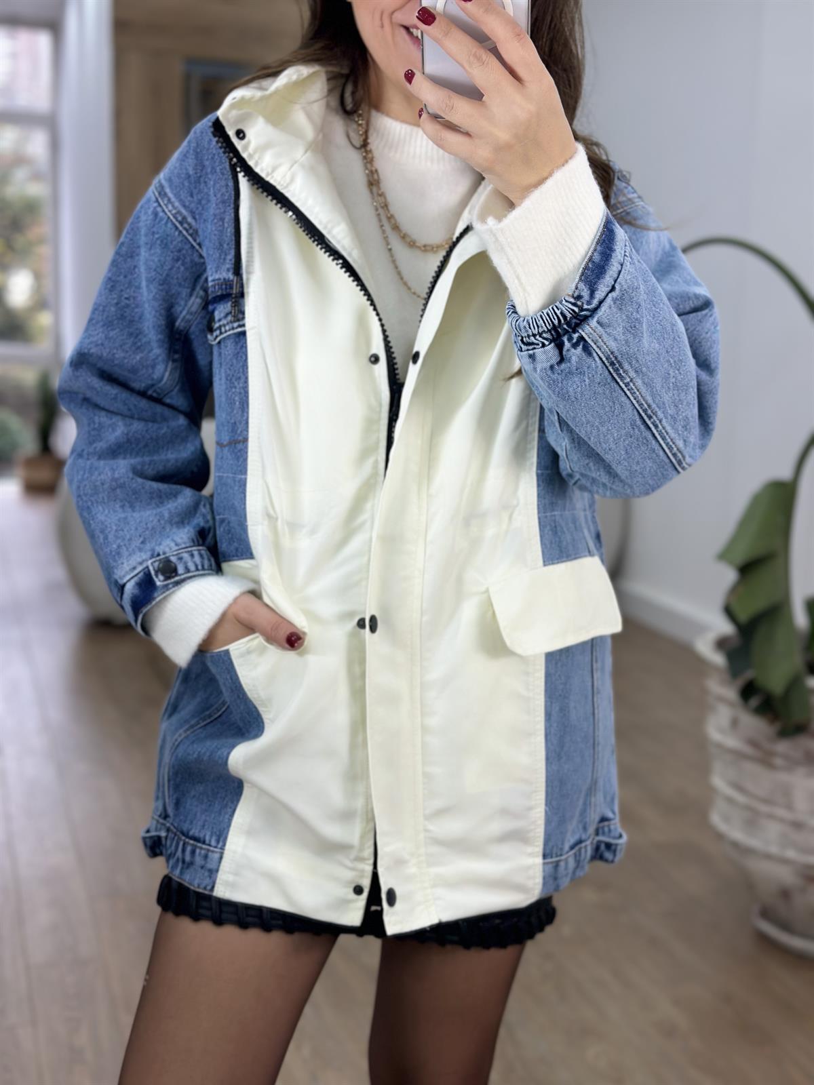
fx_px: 1505
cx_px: 407
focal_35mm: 48
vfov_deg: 39.7
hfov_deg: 30.3
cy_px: 542
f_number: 1.78
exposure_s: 1/154
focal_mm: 6.86
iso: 64
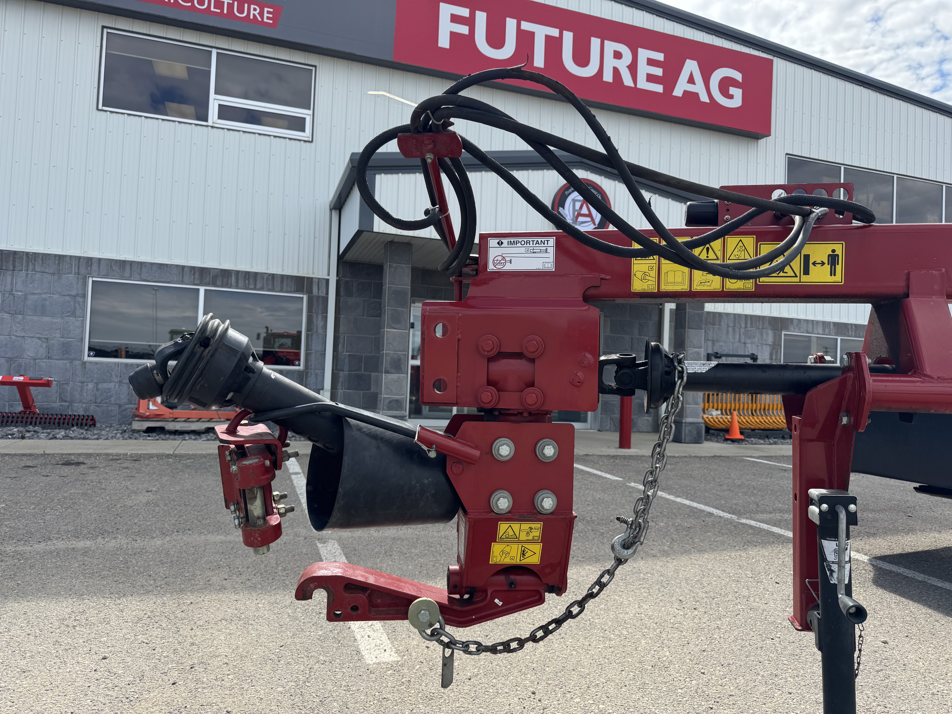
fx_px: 660
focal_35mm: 24
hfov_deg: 71.6
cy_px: 357
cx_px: 476
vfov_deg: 56.8
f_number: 1.78
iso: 80
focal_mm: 6.76
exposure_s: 1/2415
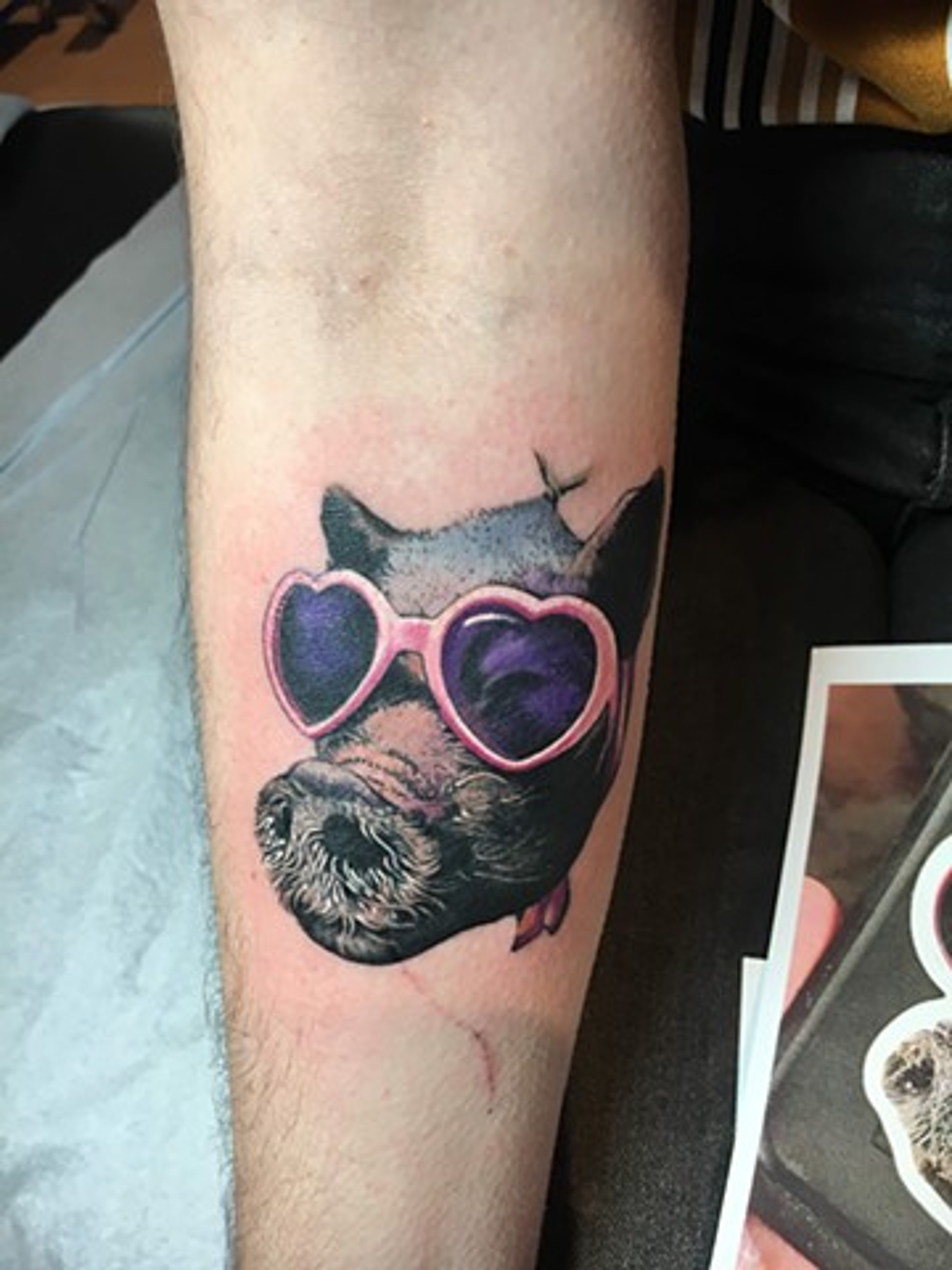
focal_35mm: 29
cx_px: 476
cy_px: 635
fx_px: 1063
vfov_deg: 61.7
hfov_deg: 48.2
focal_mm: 4.2
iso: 25
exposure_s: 1/30
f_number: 2.2
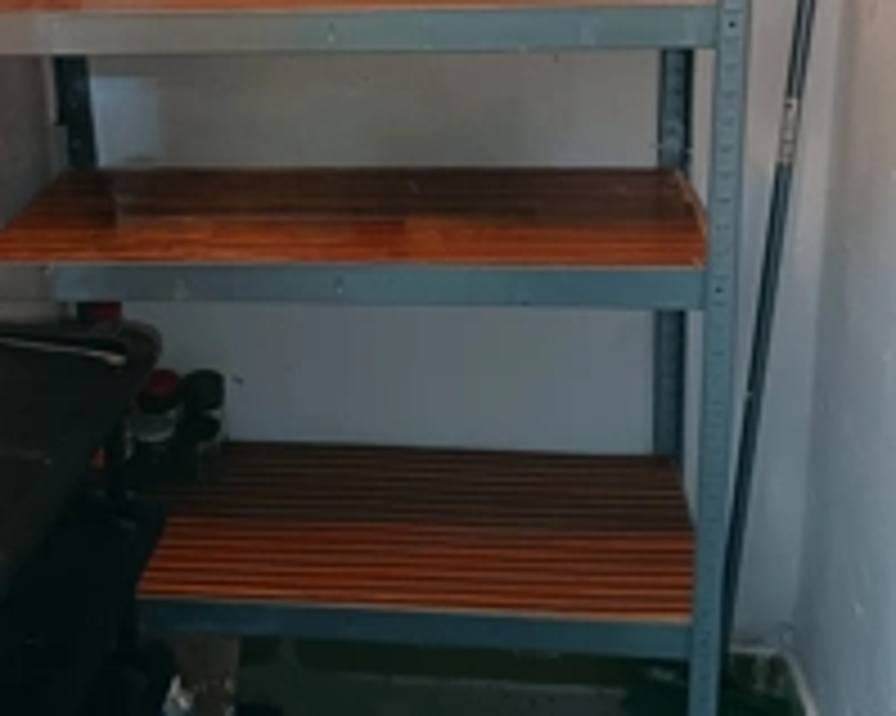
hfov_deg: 39.3
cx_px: 329
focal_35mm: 47
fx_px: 1246
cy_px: 126
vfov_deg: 31.1
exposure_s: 1/25
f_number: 1.75
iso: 2248
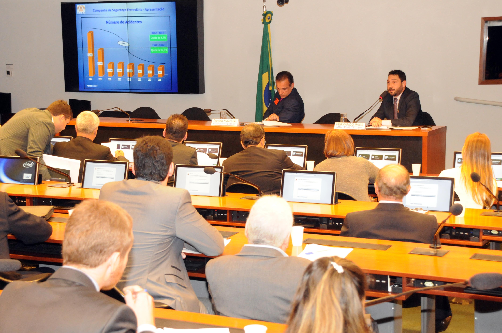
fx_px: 794
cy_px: 166
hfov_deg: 35.1
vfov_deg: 23.7
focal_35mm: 57
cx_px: 251
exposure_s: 1/60
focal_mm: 38
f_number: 5
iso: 1600
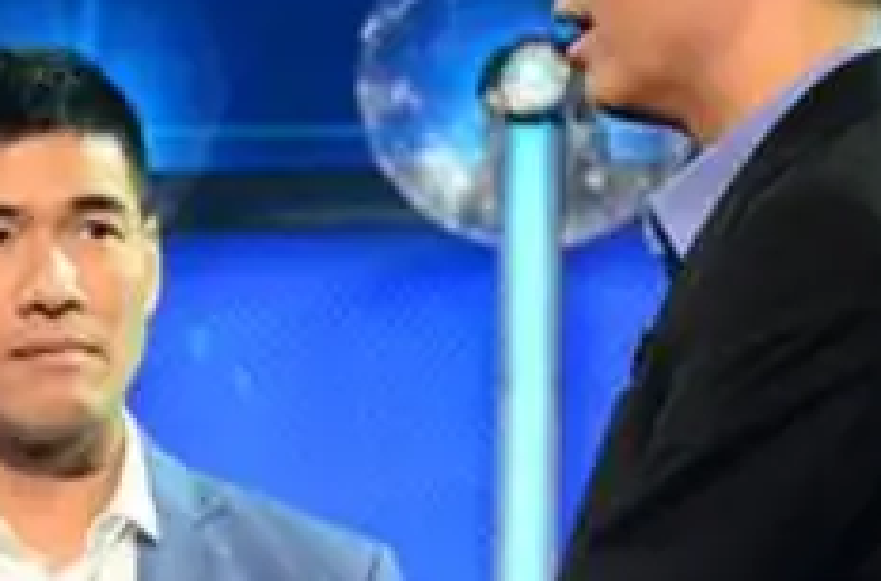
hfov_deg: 3.7
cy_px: 475
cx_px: 57
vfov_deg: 2.4
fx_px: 13804
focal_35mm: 566
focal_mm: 112
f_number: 5.6
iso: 3200
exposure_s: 1/250
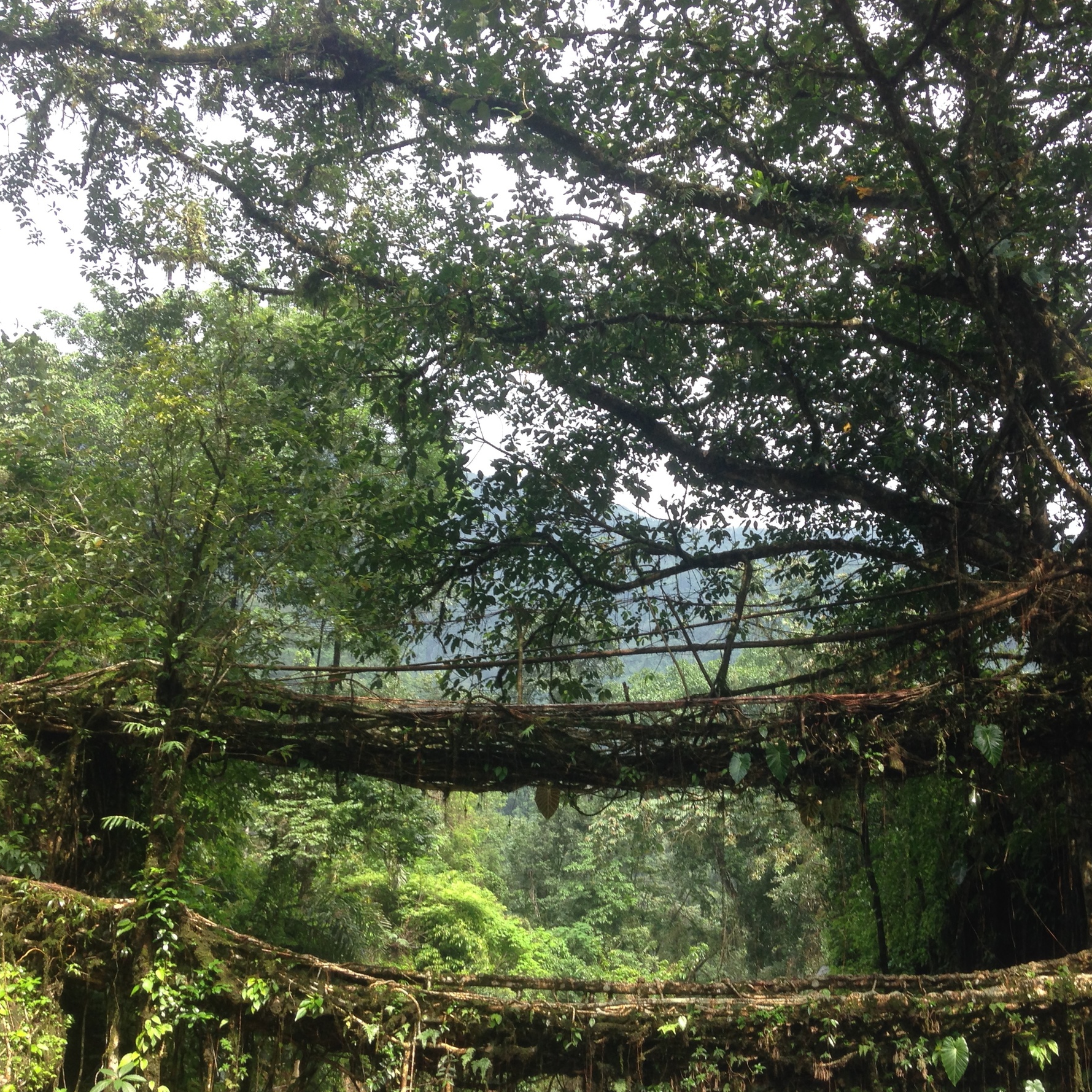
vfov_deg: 40.9
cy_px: 574
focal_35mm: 41
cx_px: 714
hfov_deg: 40.5
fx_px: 1463
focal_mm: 4.12
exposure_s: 1/162
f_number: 2.4
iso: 50
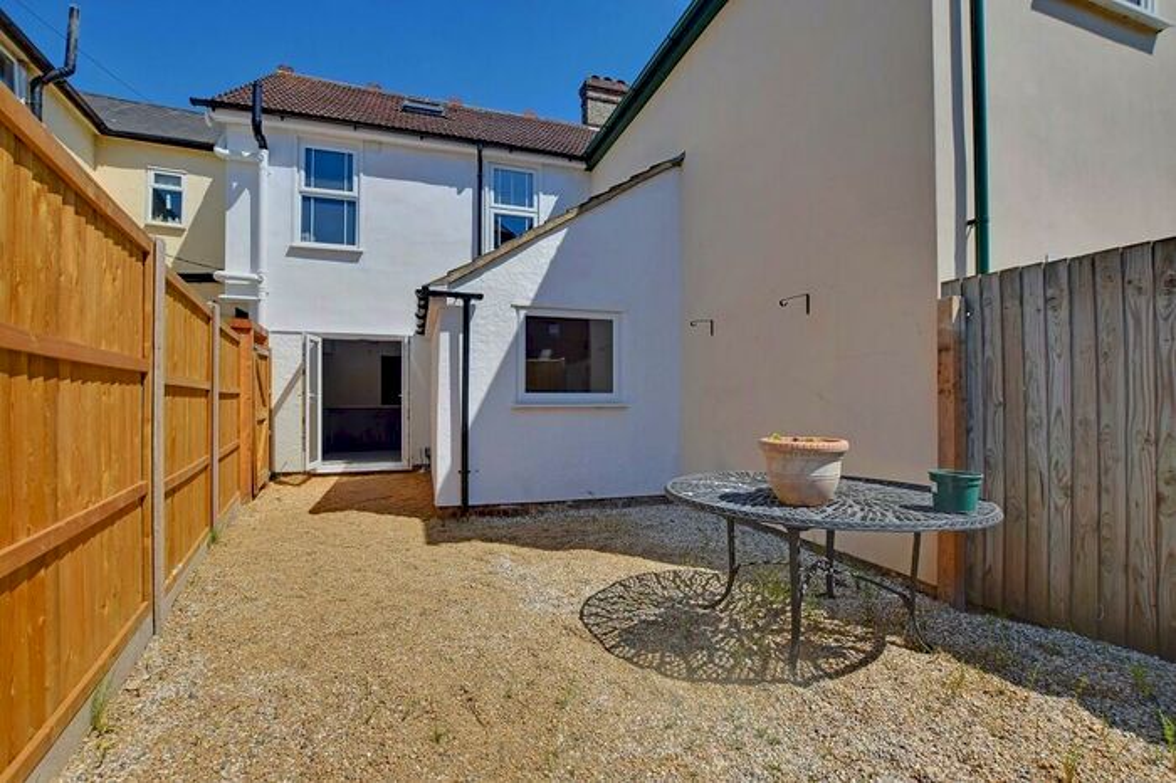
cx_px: 588
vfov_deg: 77.3
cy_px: 392
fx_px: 490
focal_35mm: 15
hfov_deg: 100.4
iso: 100
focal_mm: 10
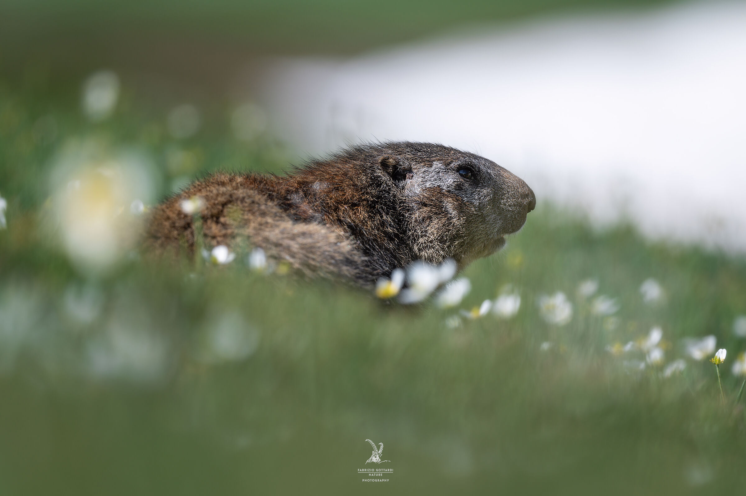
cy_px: 248
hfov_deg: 4.1
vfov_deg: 2.7
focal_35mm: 500
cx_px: 373
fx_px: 10354
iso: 140
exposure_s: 1/1000
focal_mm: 500
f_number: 5.6
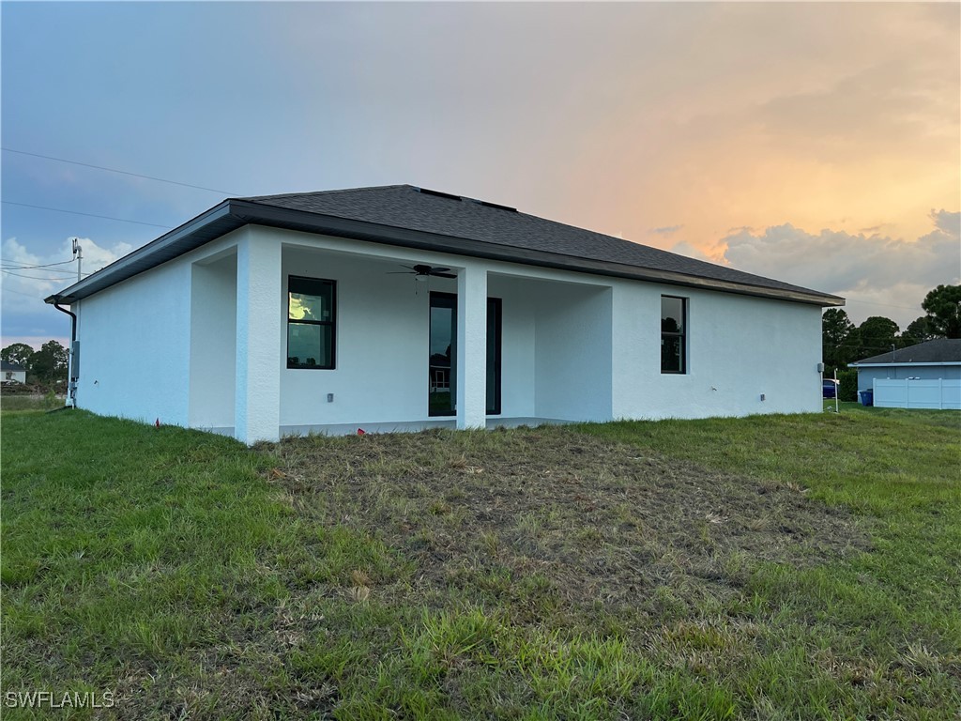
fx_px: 694
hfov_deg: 69.4
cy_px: 360
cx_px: 480
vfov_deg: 54.9
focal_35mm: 25
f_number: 1.6
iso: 125
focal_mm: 5.1
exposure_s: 1/83
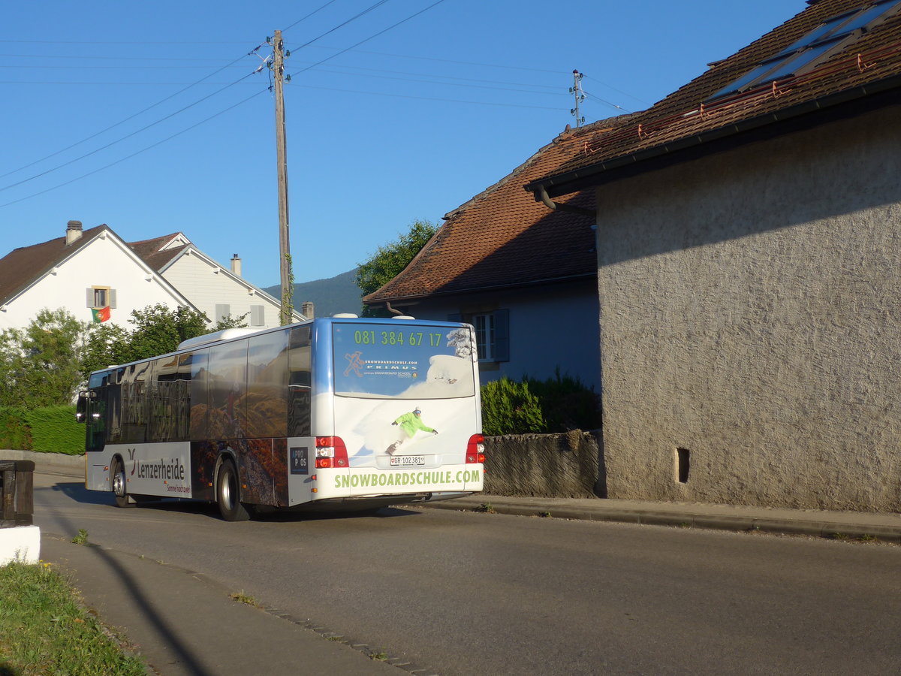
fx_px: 1197
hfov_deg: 41.2
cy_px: 338
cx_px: 450
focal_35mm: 46
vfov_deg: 31.5
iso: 80
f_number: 3
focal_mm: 9.5
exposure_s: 1/1600
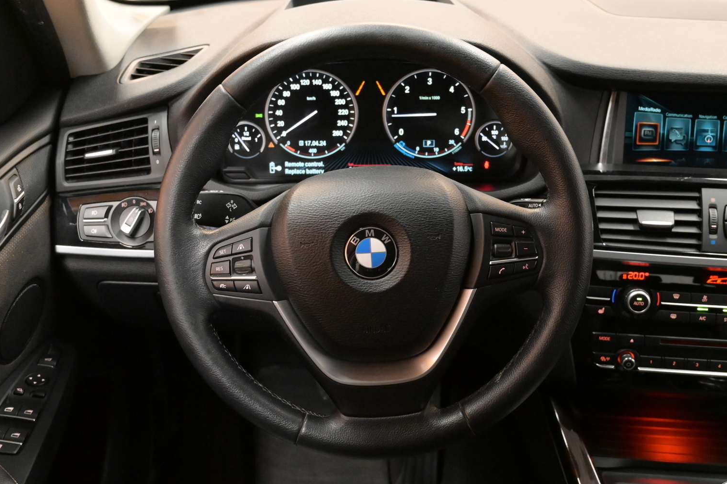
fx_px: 894
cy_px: 252
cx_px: 365
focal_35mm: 44
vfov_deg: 30.3
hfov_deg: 44.3
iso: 6400
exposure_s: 1/100
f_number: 5
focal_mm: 27.5
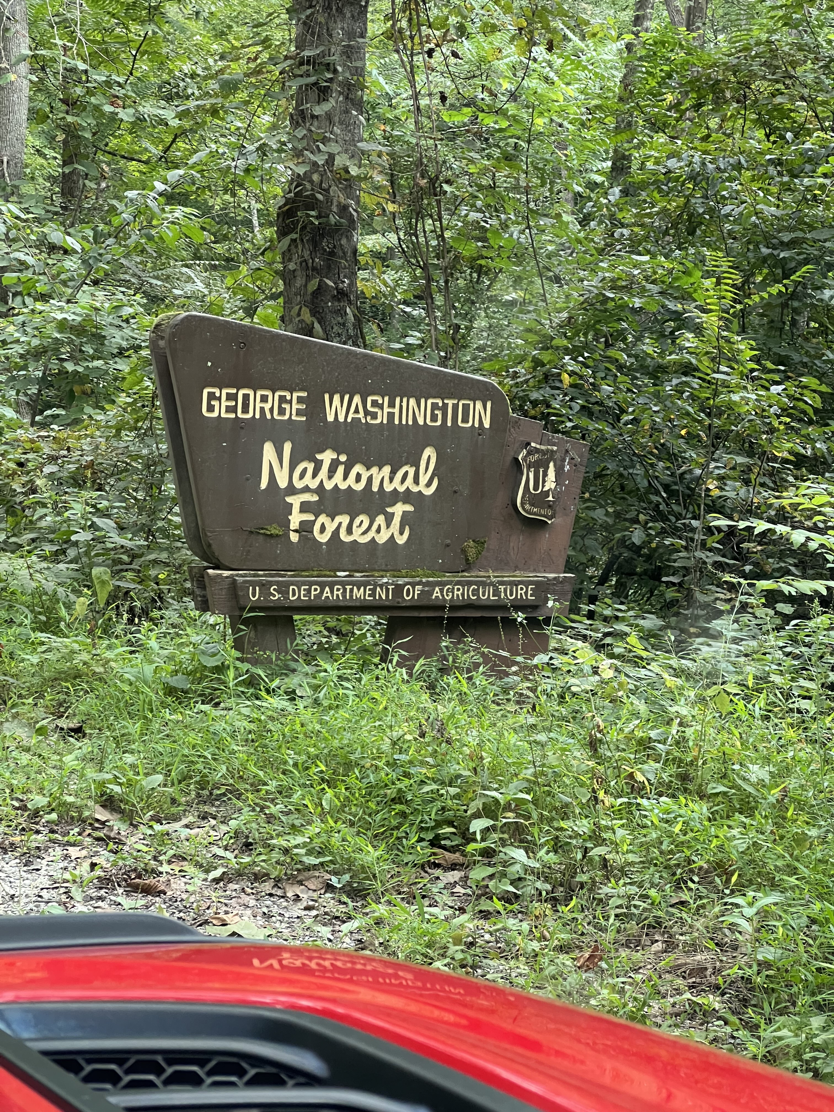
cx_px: 417
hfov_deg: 19.1
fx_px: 2474
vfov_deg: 25.3
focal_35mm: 77
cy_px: 556
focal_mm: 9
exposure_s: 1/99
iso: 250
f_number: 2.8
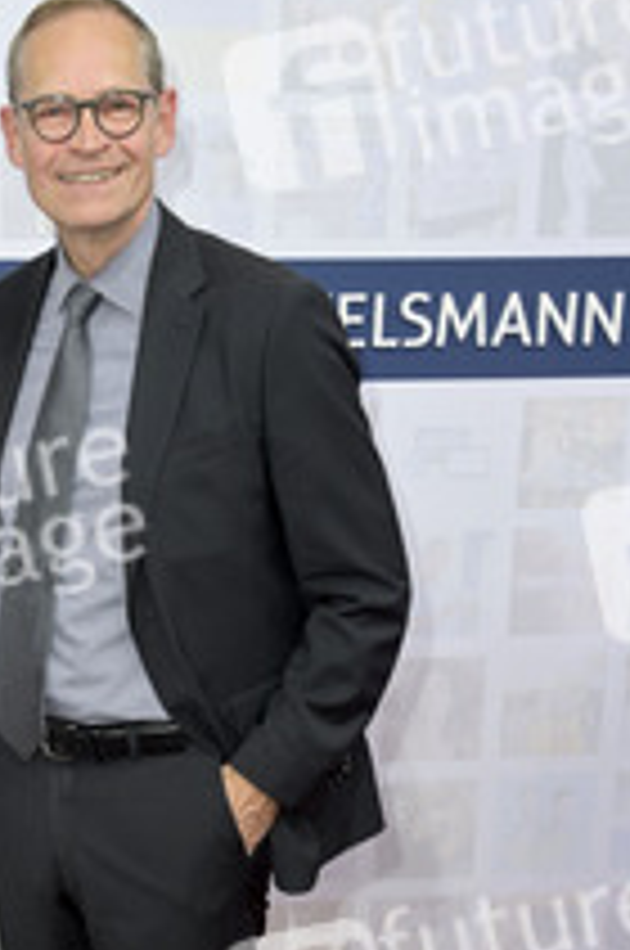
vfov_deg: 27.5
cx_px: 45
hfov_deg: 18.5
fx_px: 1896
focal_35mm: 72
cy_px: 761
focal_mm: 38
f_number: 7.1
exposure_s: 1/125
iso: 640
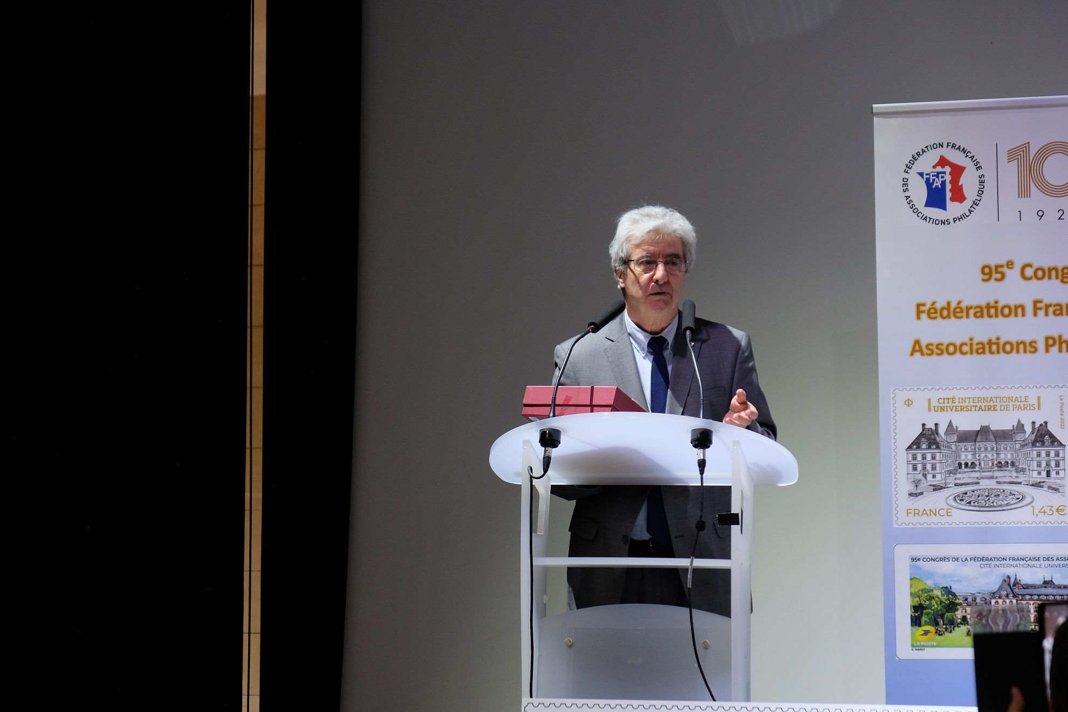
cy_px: 356
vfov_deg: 12.2
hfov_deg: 18.3
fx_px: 3322
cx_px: 534
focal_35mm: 112
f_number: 5.3
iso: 800
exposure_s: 1/30
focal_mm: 74.4
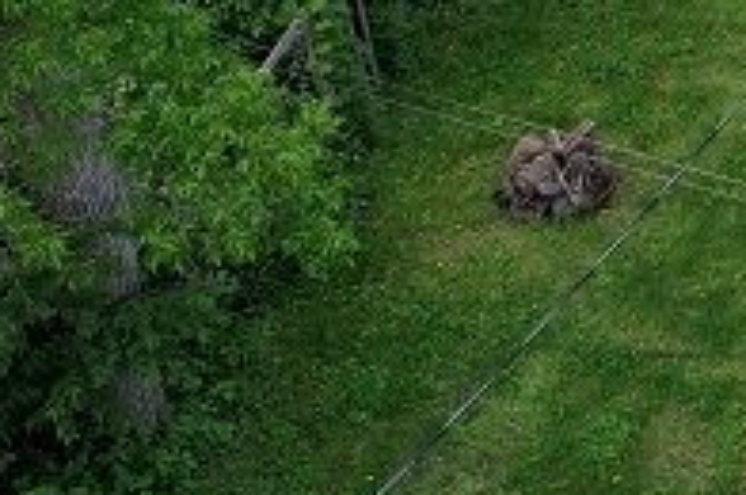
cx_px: 1130
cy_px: -208
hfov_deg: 19.6
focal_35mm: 90
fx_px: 1862
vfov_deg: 14.3
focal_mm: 8.38
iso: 100
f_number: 2.8
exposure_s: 1/400
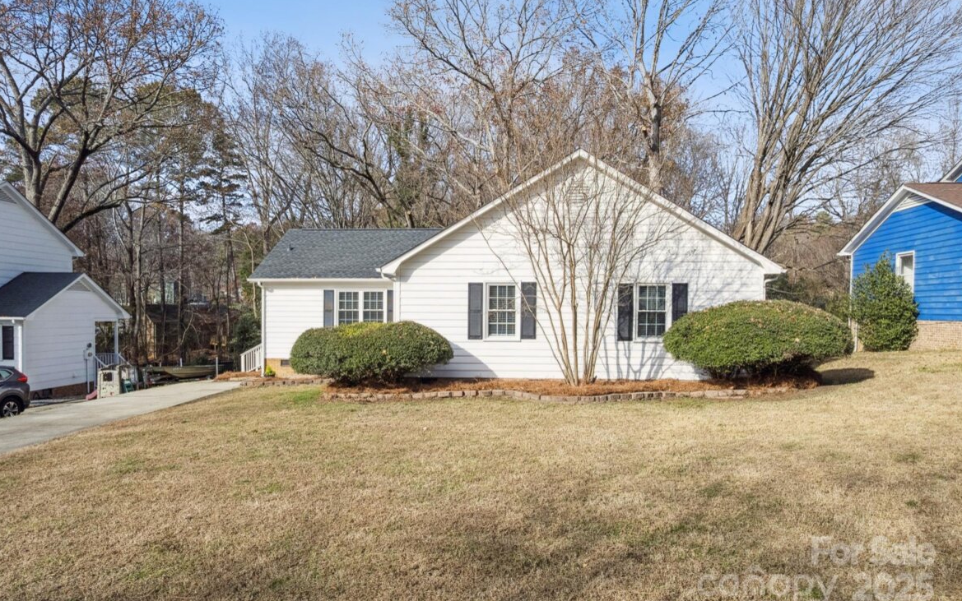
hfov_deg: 77.1
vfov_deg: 53.0
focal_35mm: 23
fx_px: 603
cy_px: 299
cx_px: 476
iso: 100
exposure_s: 1/240
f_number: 2.8
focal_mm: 8.4
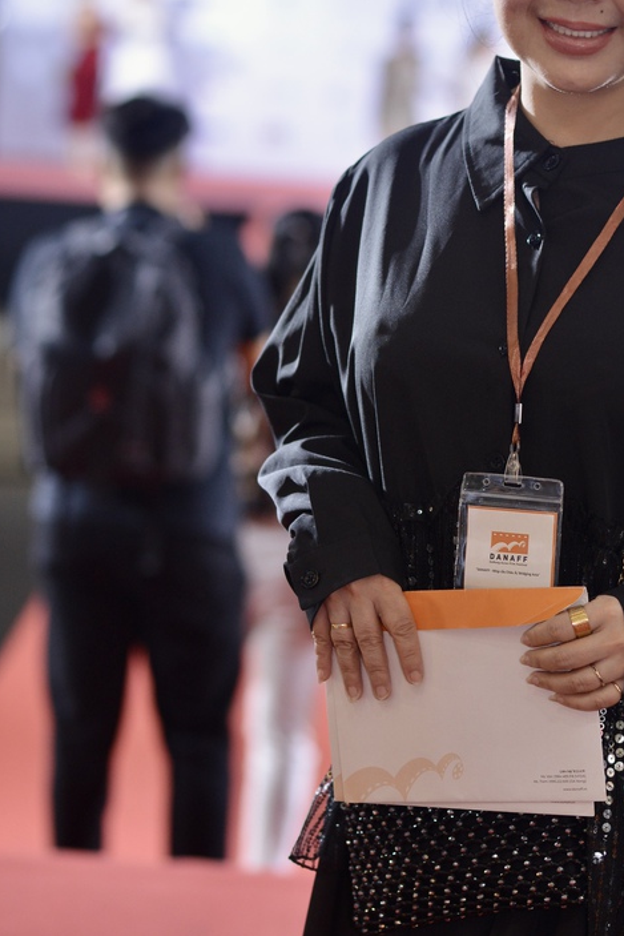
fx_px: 4054
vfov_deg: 13.2
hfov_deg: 8.8
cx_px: 518
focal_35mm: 156
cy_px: 363
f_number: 2.8
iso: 640
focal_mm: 85
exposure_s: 1/200
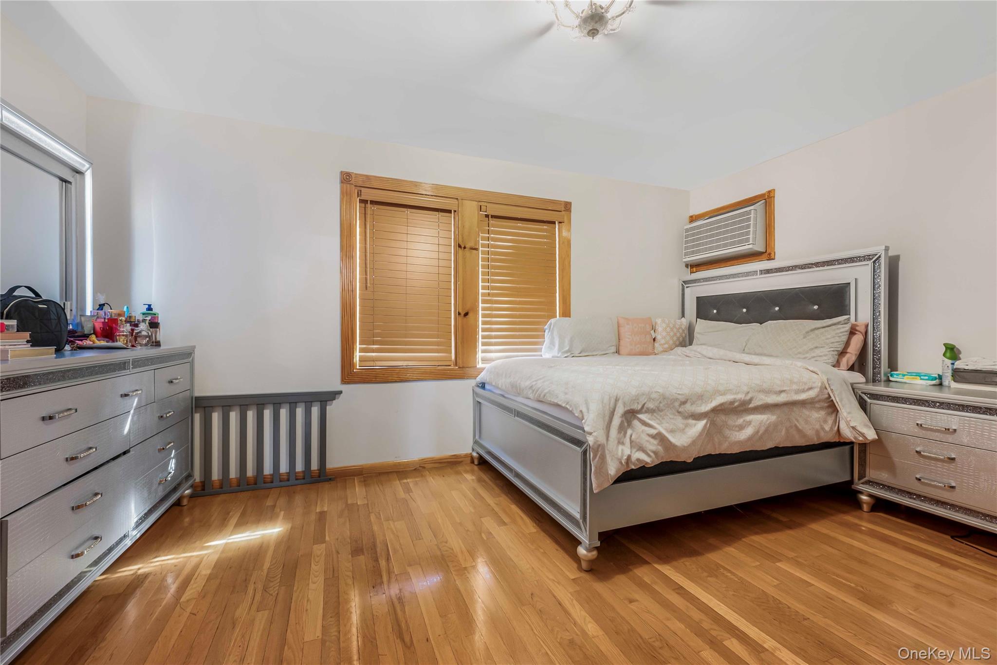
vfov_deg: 77.3
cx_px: 498
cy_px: 332
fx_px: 415
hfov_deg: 100.4
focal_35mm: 15
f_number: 8
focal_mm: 15
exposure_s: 1
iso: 800
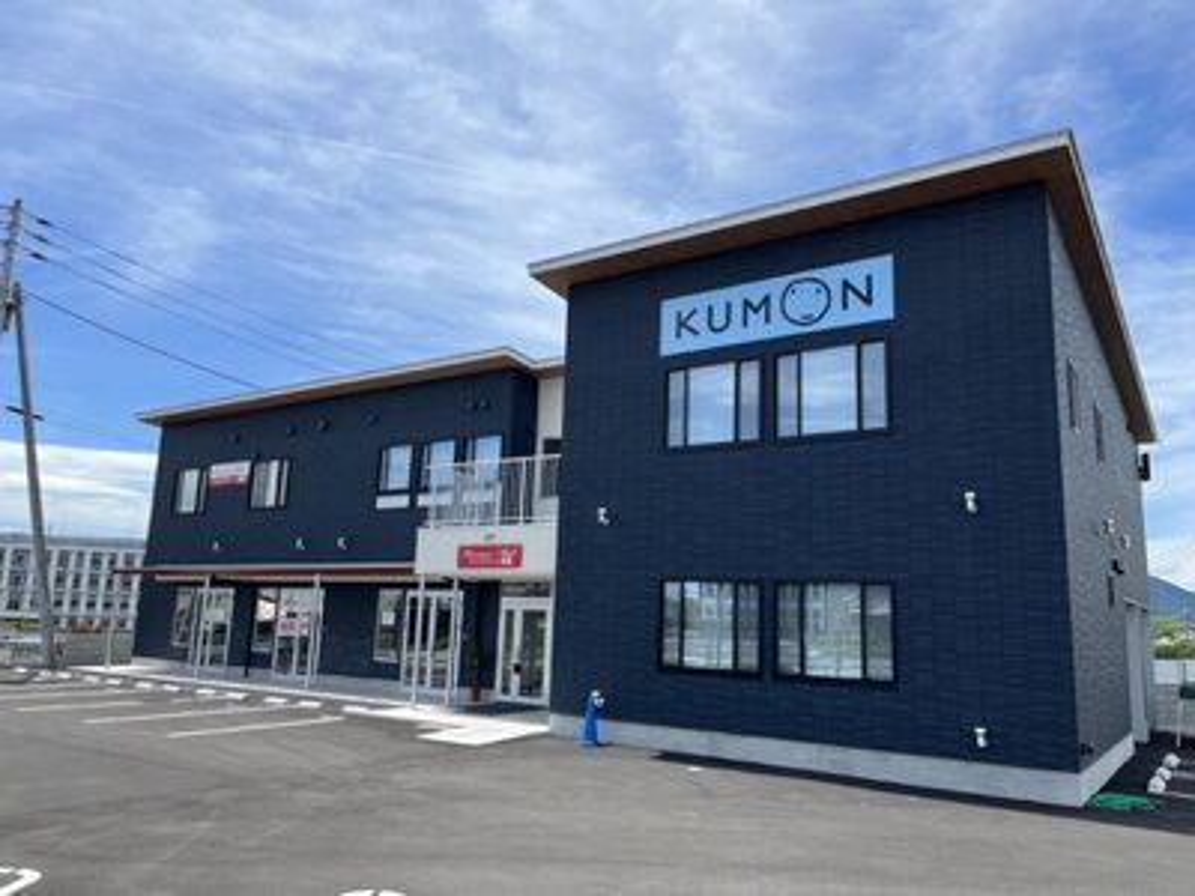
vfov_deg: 53.1
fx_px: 898
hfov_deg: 67.3
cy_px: 448
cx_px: 598
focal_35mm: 26
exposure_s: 1/3215
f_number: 1.6
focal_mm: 5.1
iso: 50
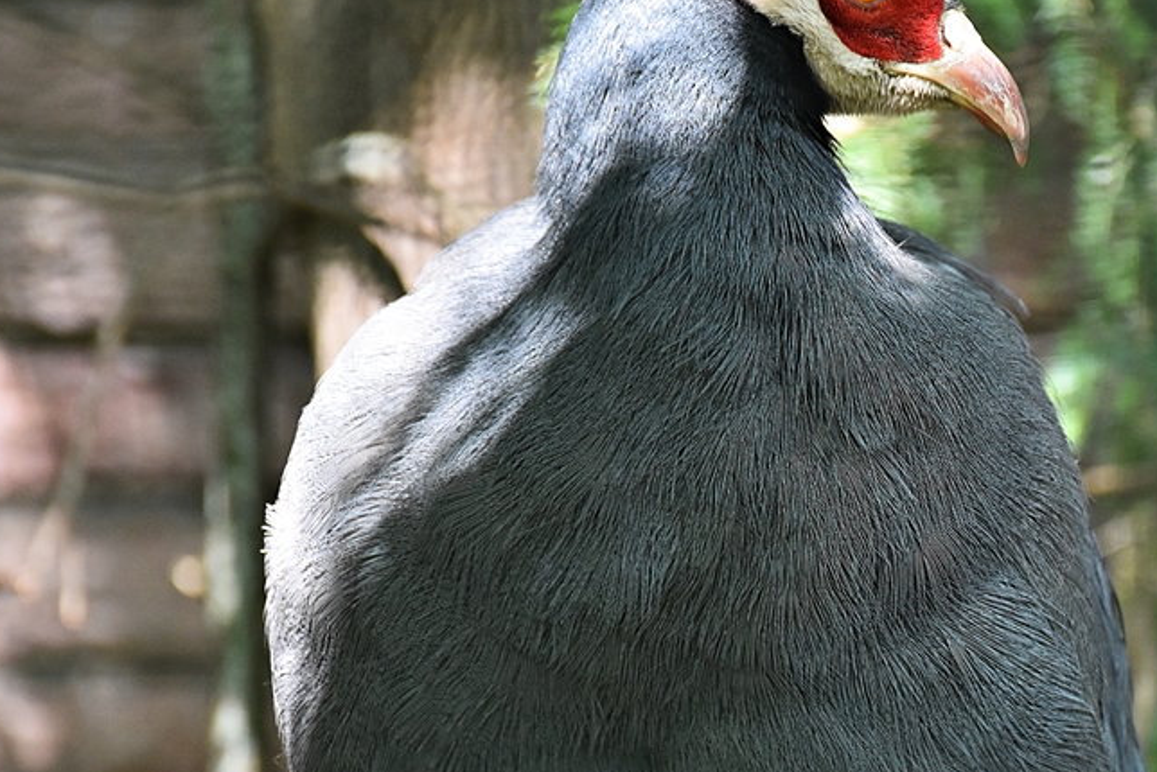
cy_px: 306
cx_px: 866
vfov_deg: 4.4
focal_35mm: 310
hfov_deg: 6.6
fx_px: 9967
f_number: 5.6
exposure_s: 1/60
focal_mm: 130
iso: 1400
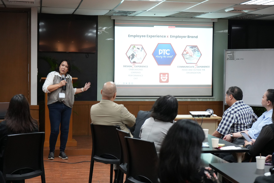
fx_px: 502
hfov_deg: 30.5
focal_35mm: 66
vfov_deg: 20.6
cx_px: 137
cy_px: 92
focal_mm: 66
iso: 5000
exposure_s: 1/125
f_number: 5.6
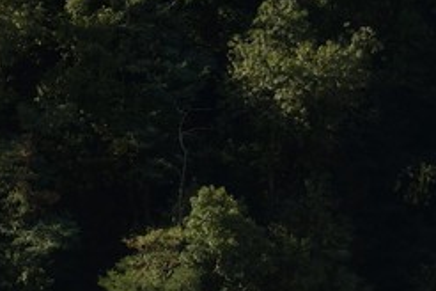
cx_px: -923
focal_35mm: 312
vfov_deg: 4.4
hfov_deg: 6.1
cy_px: -124
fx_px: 3778
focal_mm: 48
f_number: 11
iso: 200
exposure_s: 1/200
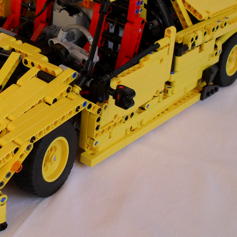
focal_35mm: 66
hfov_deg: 25.4
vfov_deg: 26.1
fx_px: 511
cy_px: 107
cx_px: 29
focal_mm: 6.3
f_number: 3.2
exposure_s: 1/60
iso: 100
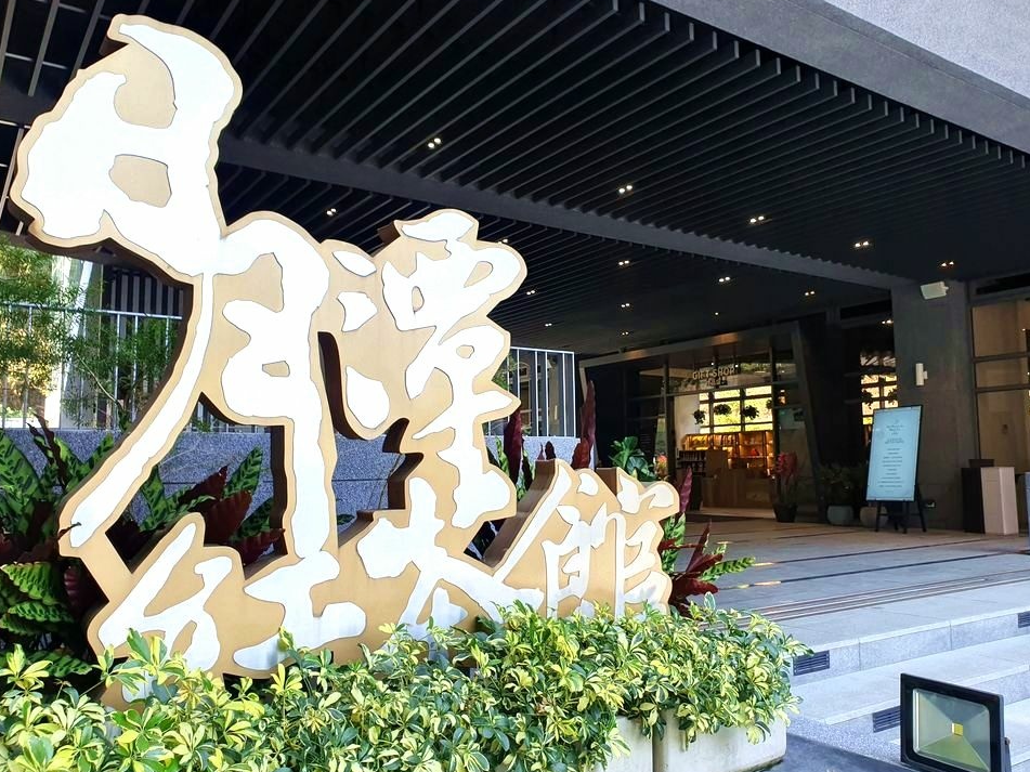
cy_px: 381
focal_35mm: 28
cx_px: 547
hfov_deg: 63.4
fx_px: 833
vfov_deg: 49.7
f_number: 2.4
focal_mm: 4.32
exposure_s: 1/175
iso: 50
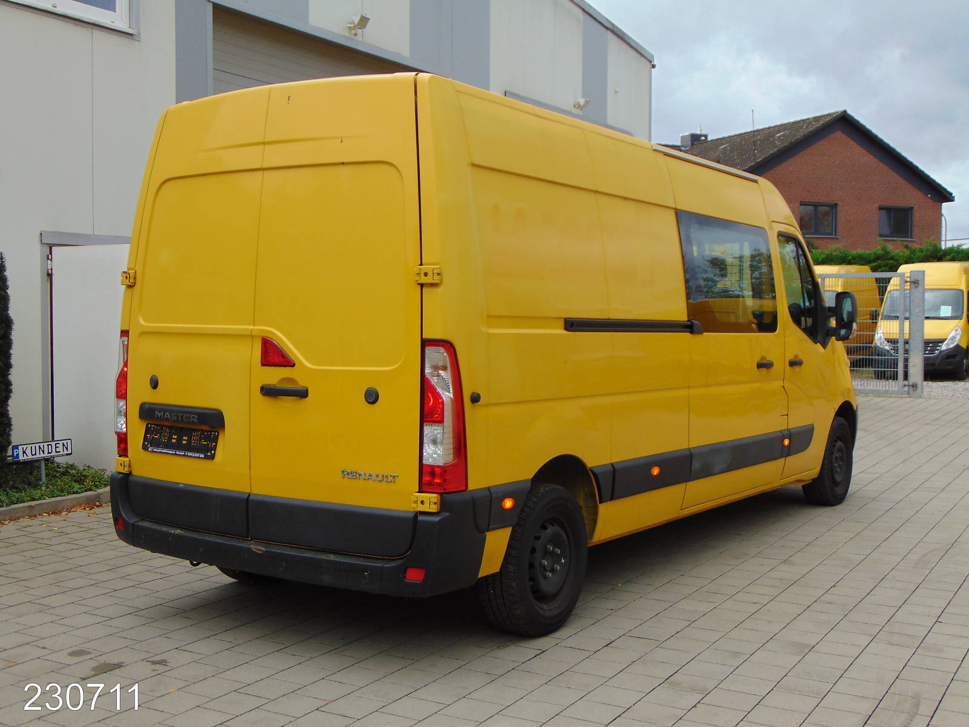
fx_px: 1176
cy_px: 364
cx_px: 484
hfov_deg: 44.8
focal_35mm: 42
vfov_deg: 34.3
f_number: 3.3
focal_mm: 7.6
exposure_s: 1/160
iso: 80
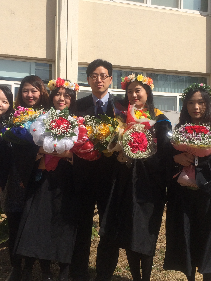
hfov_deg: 31.5
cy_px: 146
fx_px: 374
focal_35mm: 46
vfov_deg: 41.2
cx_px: 108
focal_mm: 4.15
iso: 32
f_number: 2.2
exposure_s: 1/3165
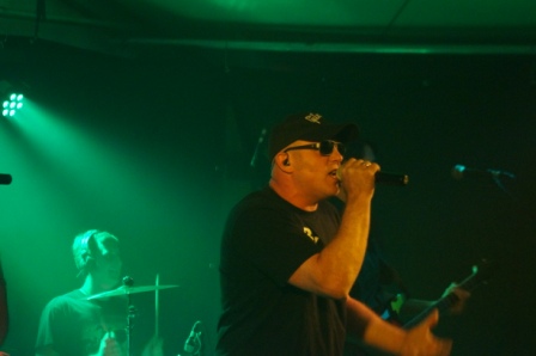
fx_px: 1562
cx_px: 268
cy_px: 178
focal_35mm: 105
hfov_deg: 19.5
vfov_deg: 13.0
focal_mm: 70
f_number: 5
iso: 3200
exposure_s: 1/80
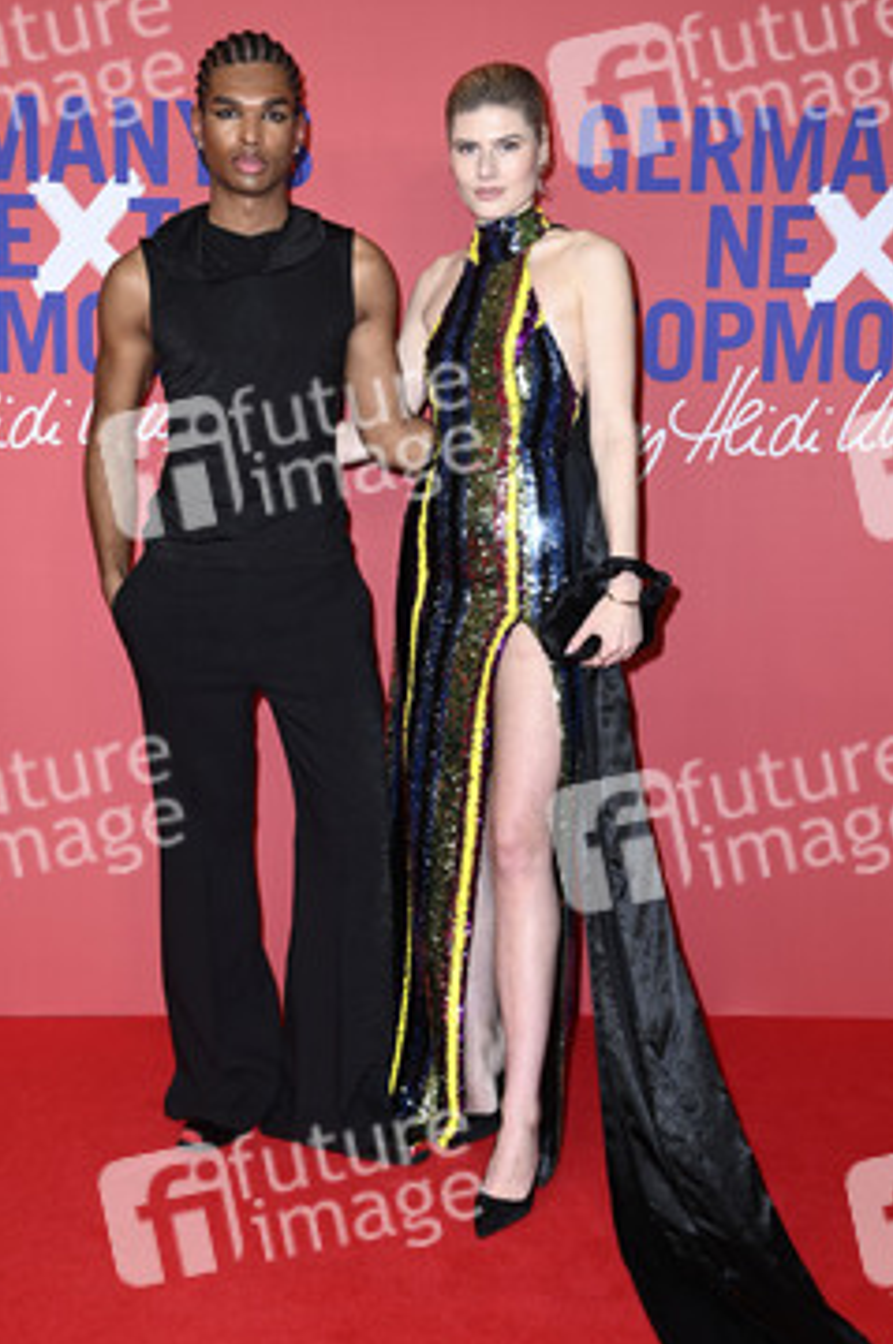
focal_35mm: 50
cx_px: 400
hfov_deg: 26.9
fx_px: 1866
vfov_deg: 39.6
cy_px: 638
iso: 640
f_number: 5.6
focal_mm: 45
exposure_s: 1/200
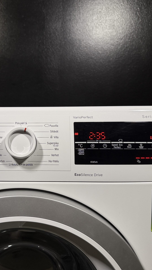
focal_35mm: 35
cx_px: 23
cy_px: 135
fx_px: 251
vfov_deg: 56.6
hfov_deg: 32.5
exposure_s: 1/100
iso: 50
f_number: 1.78
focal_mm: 6.76
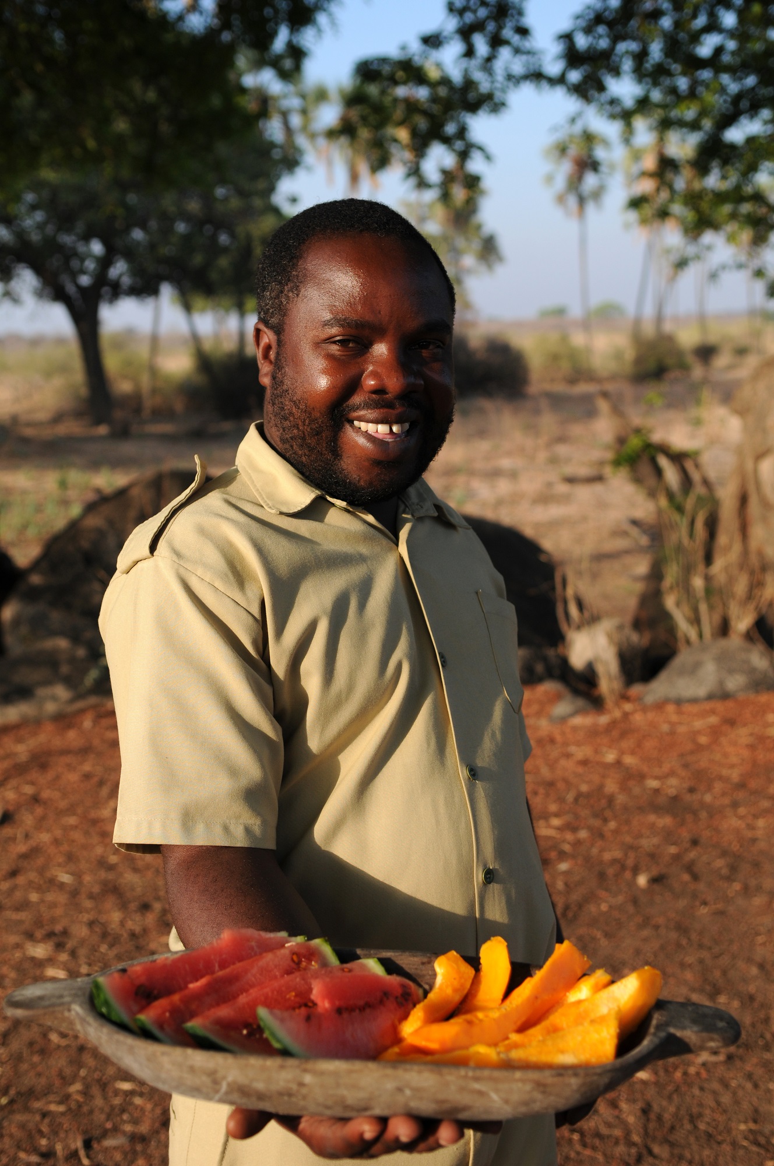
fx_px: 1504
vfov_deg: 42.4
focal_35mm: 46
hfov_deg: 28.9
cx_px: 387
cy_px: 583
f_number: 3.5
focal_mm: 31
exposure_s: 1/1250
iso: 200
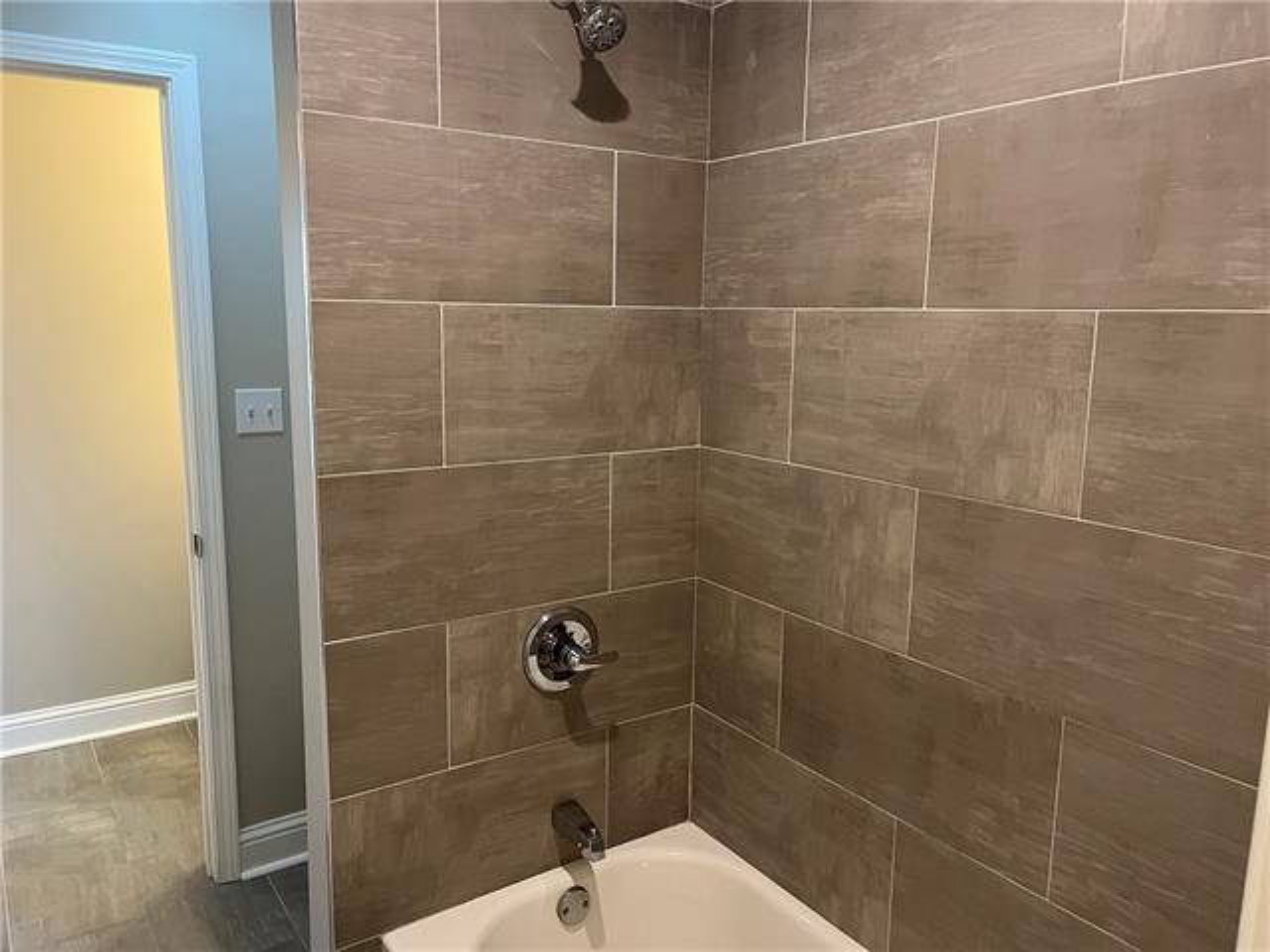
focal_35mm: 26
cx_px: 635
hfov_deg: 67.3
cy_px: 476
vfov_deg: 53.1
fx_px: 954
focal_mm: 5.1
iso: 160
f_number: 1.6
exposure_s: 1/60
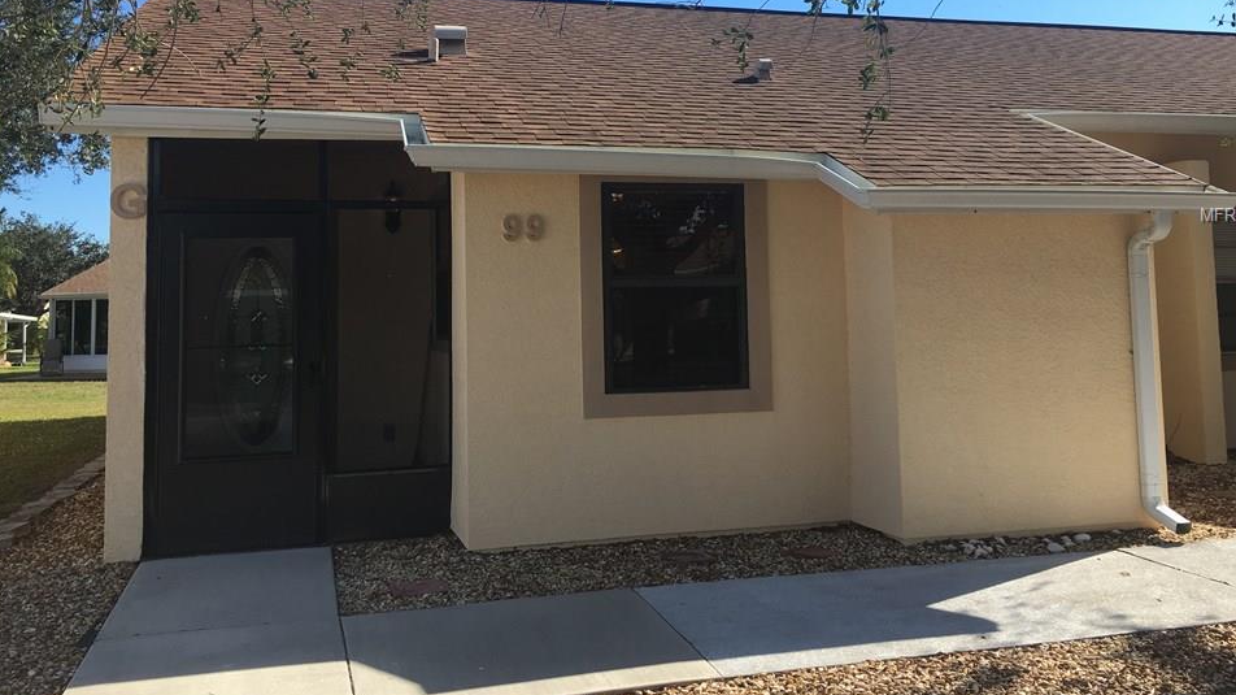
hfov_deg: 58.0
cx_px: 614
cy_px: 216
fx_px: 1114
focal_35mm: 34
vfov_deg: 34.2
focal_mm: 4.15
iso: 25
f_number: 2.2
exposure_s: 1/785
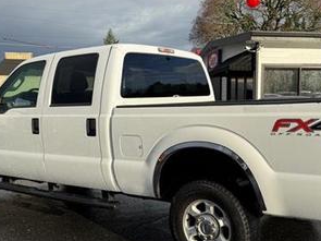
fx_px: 380
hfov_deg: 45.5
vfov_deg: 35.0
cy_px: 143
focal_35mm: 41
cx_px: 193
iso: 80
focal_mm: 6.76
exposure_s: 1/4673
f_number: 1.78
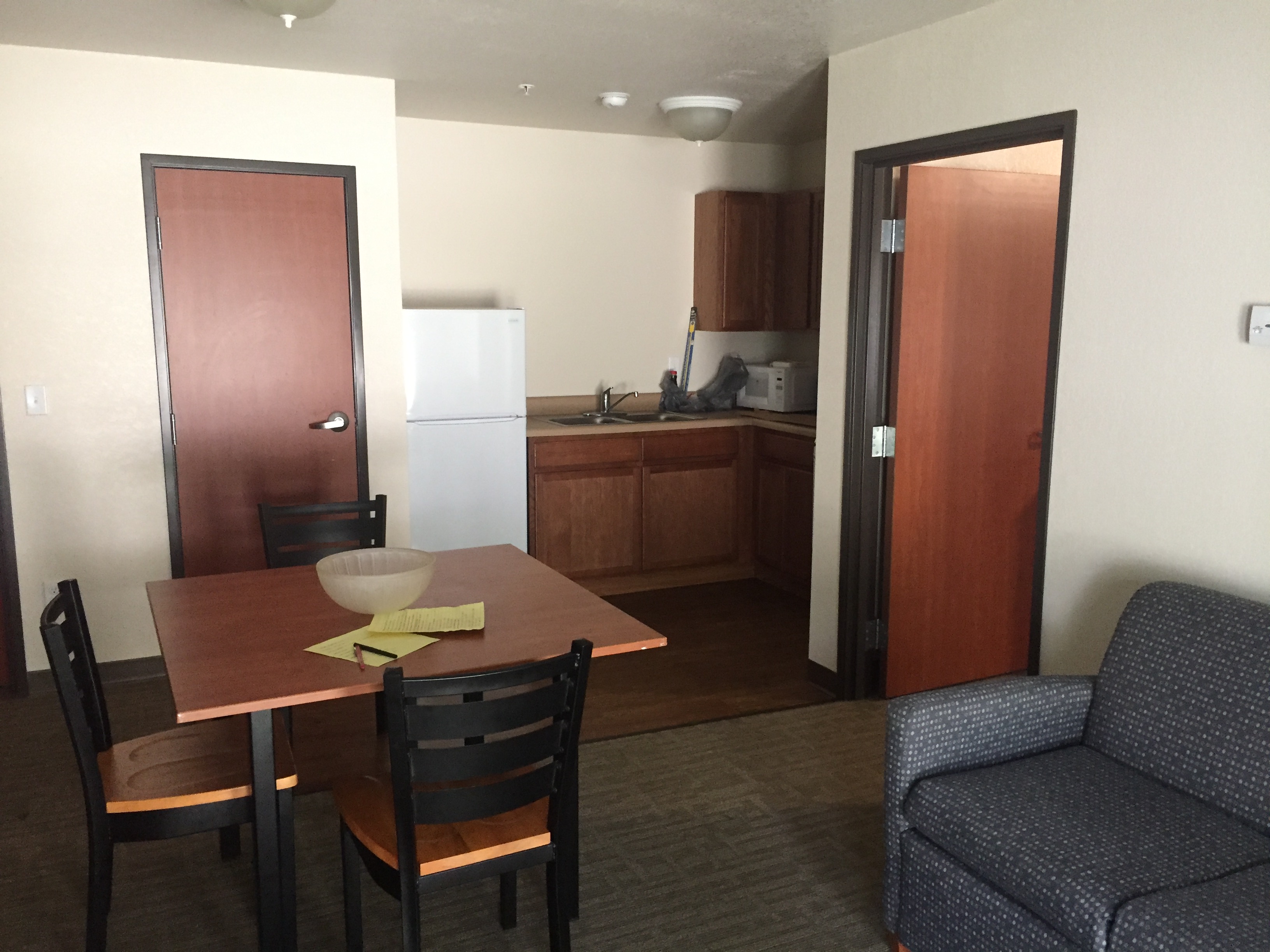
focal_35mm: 29
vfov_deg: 48.2
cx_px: 635
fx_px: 1064
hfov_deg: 61.7
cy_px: 476
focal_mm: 4.15
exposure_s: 1/30
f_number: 2.2
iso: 250
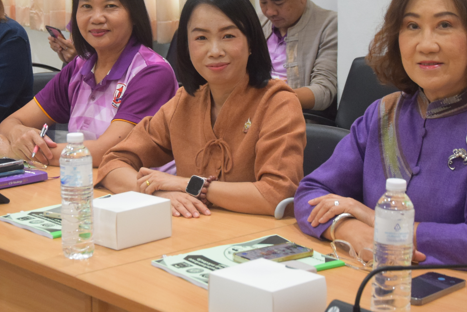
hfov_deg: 22.1
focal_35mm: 92
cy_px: 97
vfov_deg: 14.9
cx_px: 175
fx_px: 1192
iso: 2000
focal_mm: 35
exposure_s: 1/60
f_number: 5
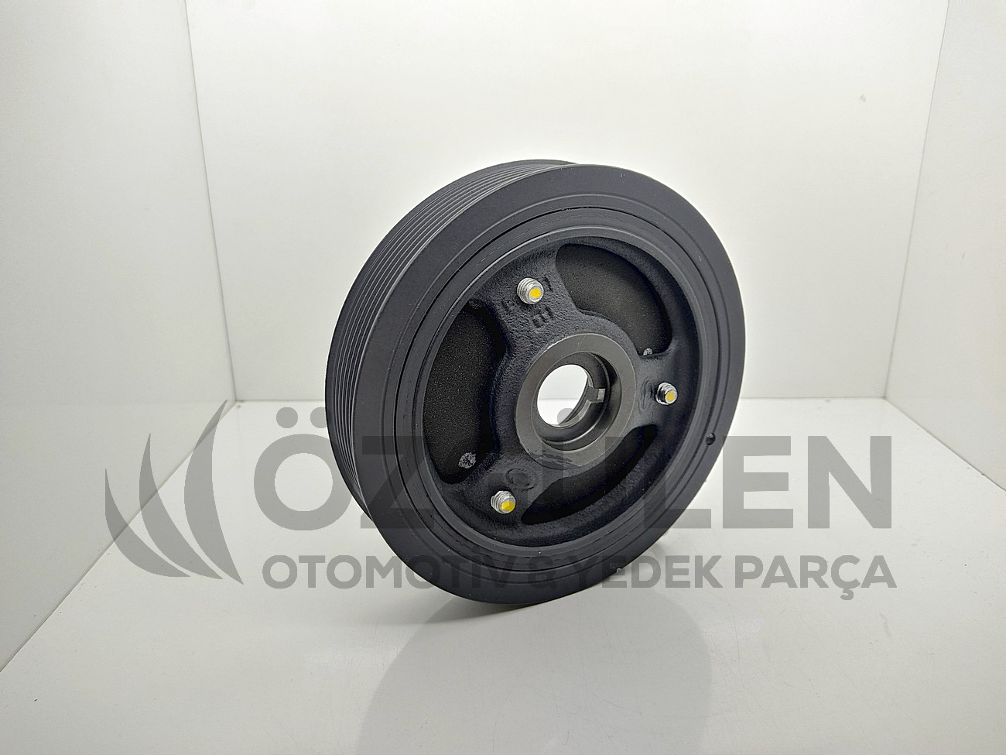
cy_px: 378
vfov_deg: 53.1
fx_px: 756
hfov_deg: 67.3
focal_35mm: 26
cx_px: 503
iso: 156
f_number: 1.79
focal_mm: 4.74
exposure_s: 1/50
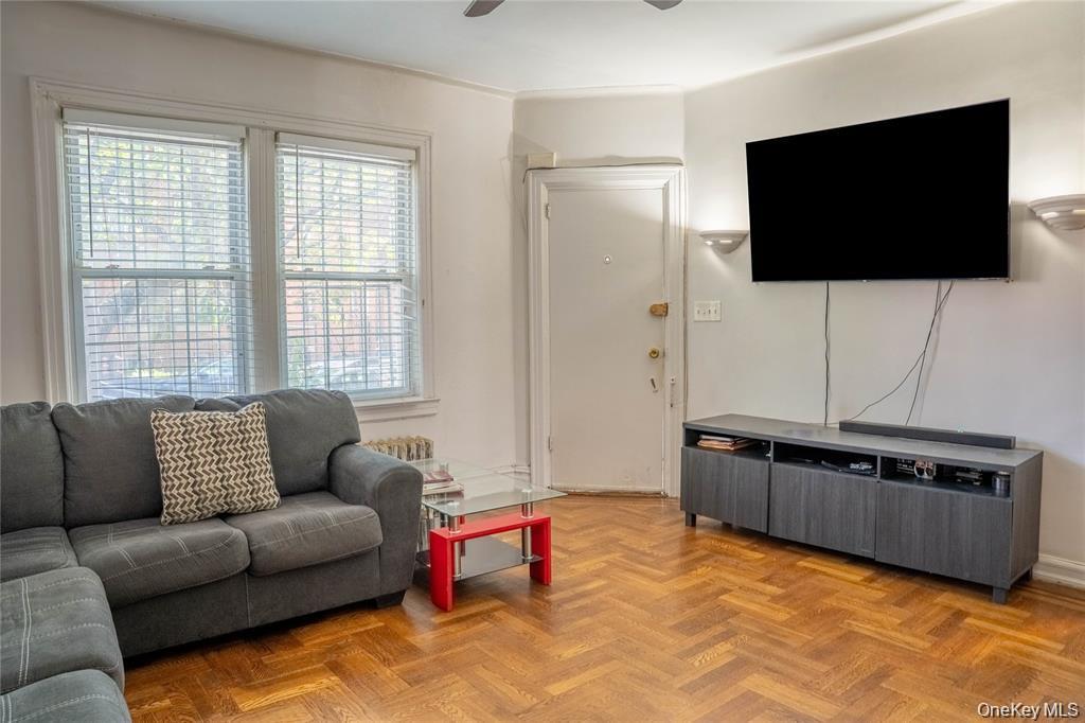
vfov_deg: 53.1
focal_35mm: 24
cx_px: 542
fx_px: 723
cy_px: 362
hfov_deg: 73.8
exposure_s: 1/640
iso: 2000
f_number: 4.5
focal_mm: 24
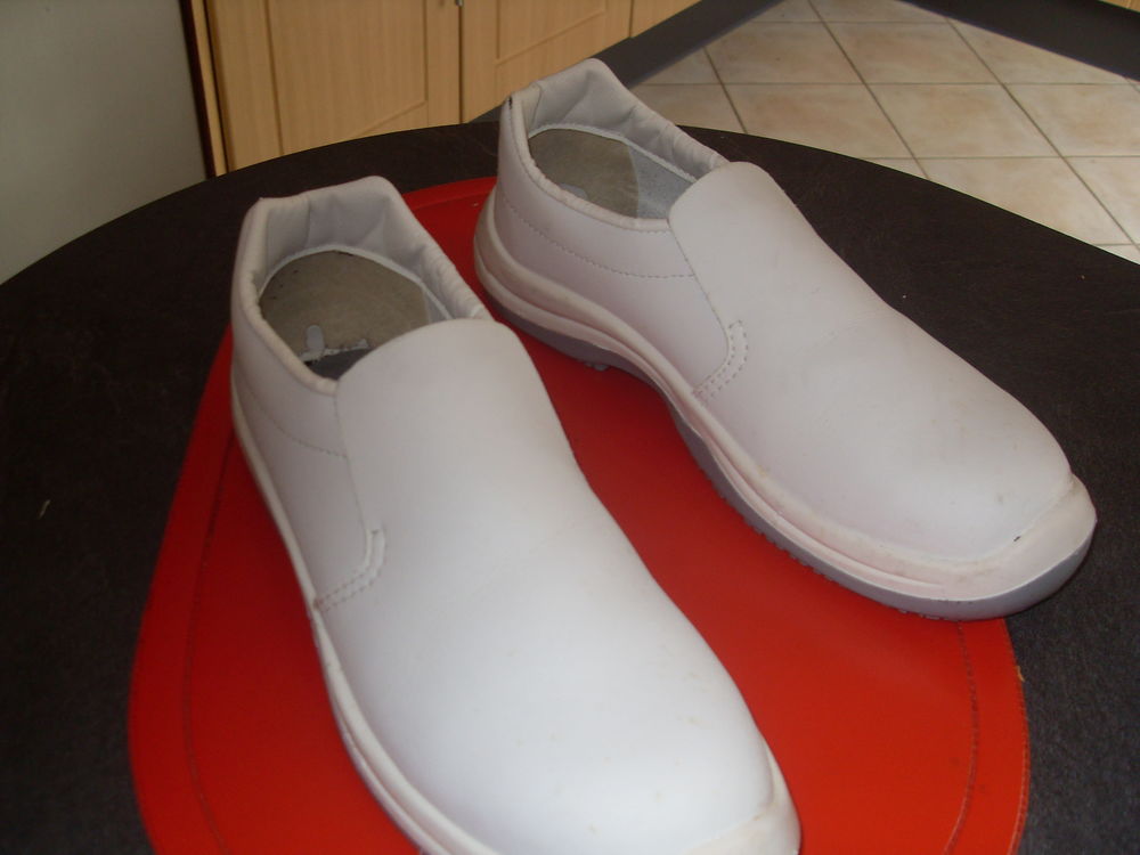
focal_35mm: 35
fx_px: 1153
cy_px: 428
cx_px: 570
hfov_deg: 52.6
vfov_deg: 40.7
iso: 100
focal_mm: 6.3
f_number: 2.8
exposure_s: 1/45
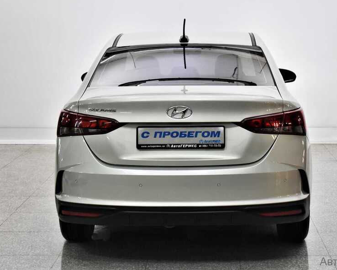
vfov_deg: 19.4
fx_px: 788
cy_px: 133
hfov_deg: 24.1
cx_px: 187
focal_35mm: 79
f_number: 5.3
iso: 800
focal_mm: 46
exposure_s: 1/80
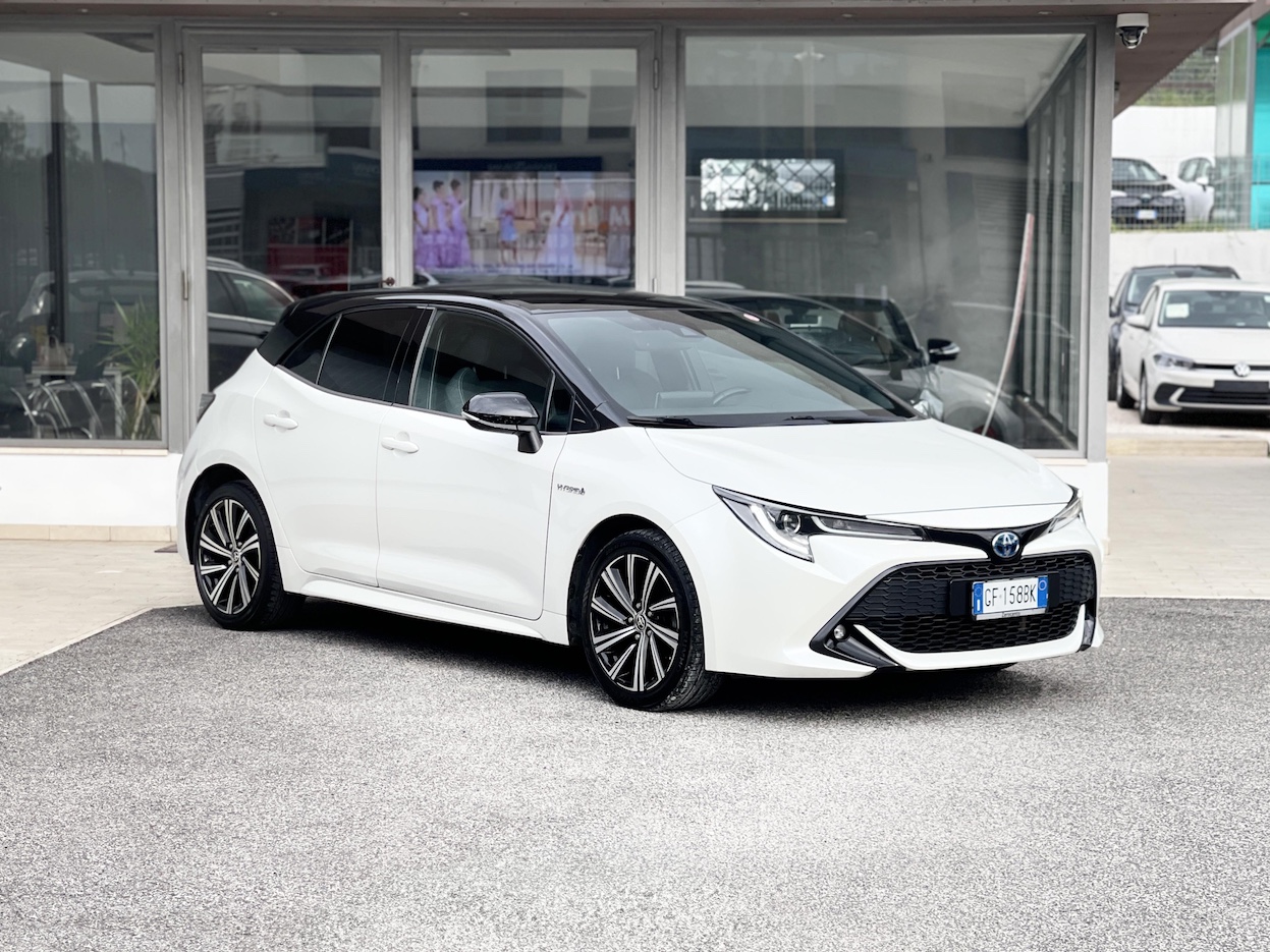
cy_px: 476
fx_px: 2348
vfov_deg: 22.9
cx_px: 635
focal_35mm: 64
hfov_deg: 30.3
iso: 32
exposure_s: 1/363
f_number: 2.2
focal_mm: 7.5
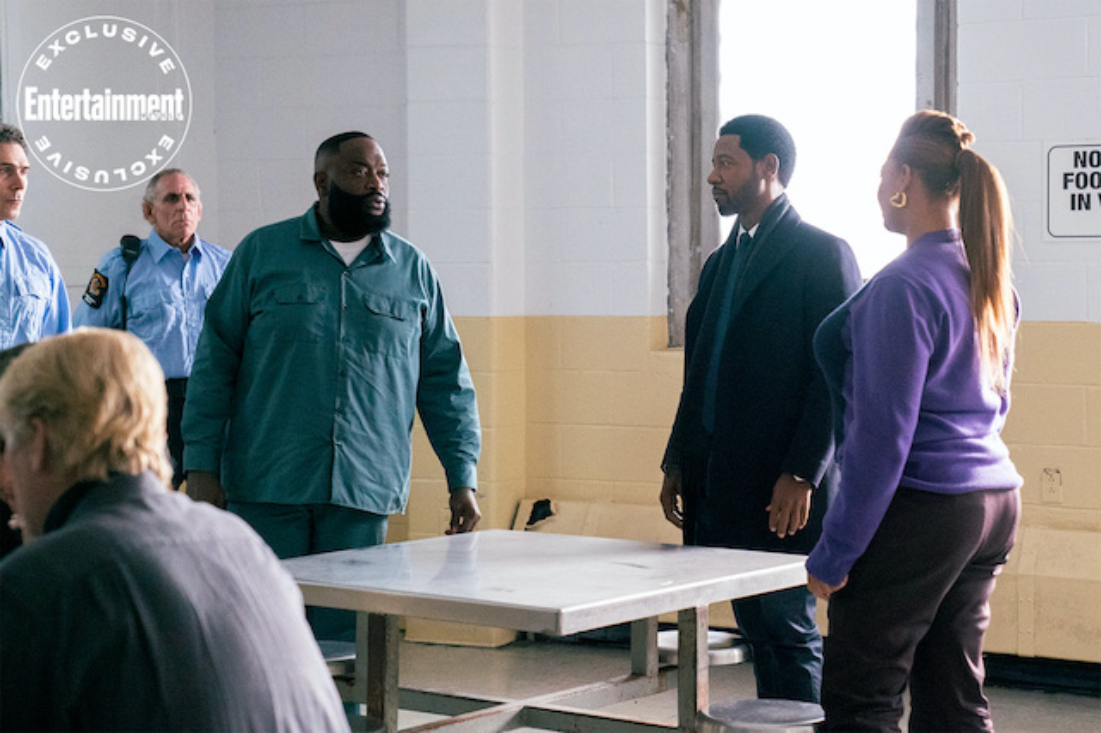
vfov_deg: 19.4
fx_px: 2140
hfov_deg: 28.9
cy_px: 366
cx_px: 550
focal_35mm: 70
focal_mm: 70
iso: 10000
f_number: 4
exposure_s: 1/100
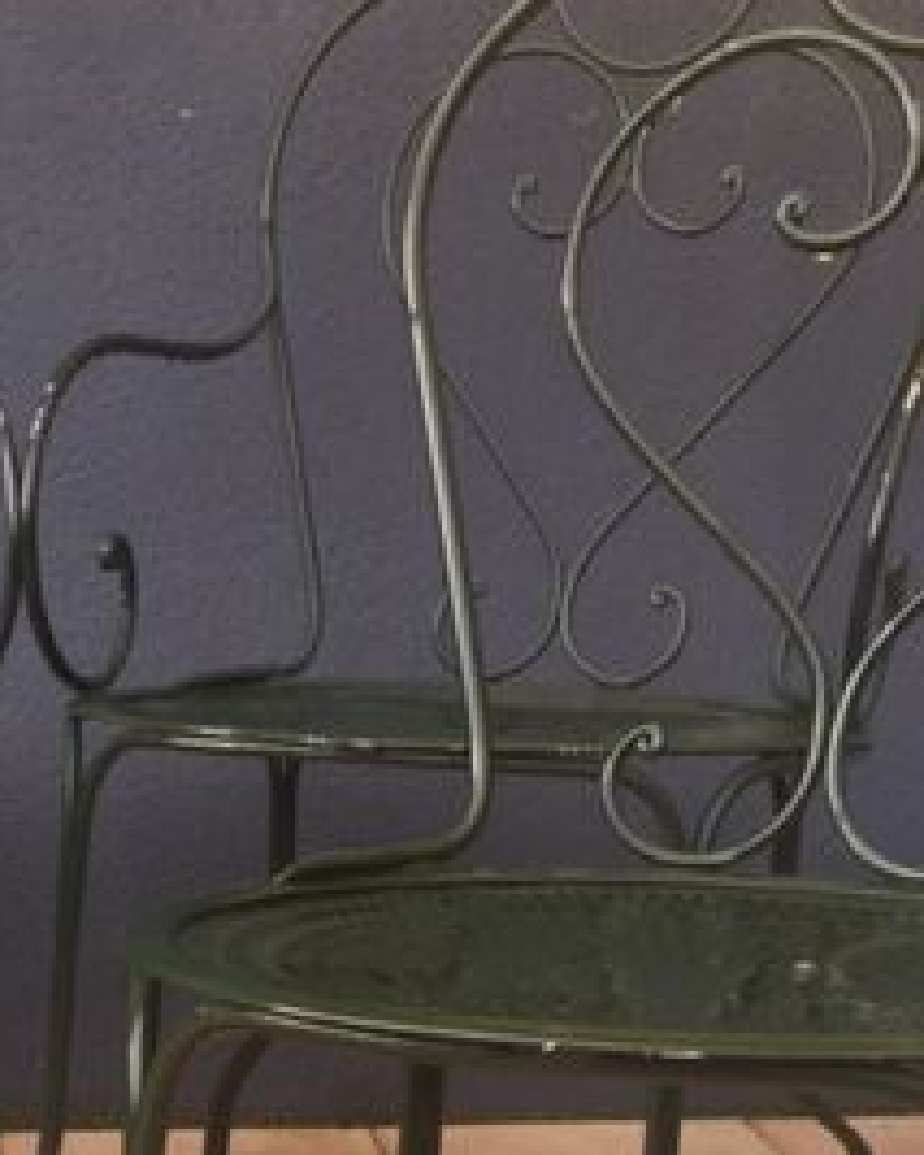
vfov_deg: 25.4
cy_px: 1346
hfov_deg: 21.6
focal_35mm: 68
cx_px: -13
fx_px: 2323
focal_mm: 4.15
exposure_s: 1/165
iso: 32
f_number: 2.2
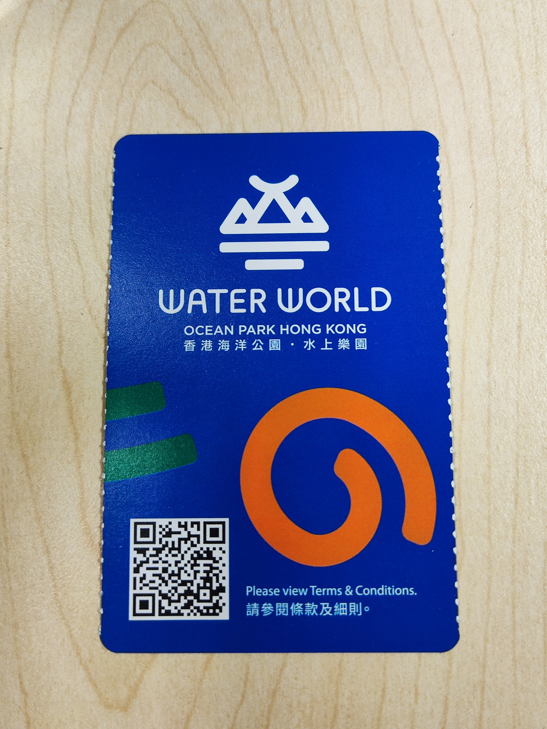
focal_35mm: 34
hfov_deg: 41.8
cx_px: 274
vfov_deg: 54.0
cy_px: 364
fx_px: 716
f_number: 1.79
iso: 135
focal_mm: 4.71
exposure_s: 1/50
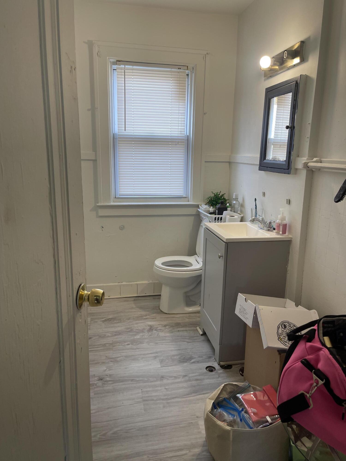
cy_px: 230
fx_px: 333
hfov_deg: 54.9
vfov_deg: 69.4
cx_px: 173
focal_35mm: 25
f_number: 1.6
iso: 80
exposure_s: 1/60
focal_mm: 5.1
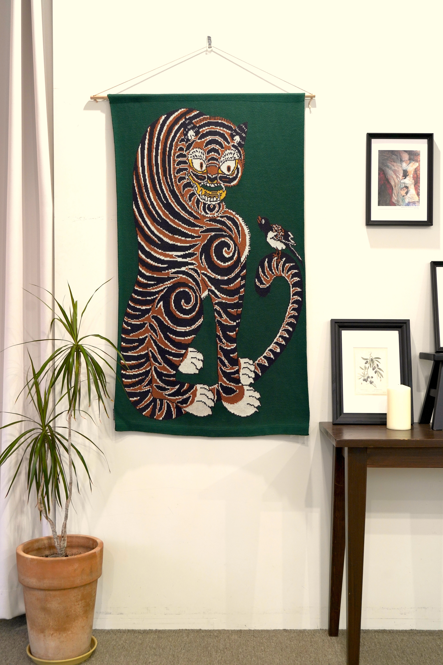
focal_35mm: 38
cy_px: 332
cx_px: 222
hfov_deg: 35.1
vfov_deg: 50.7
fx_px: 701
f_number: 5
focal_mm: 38
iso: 400
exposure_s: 1/40
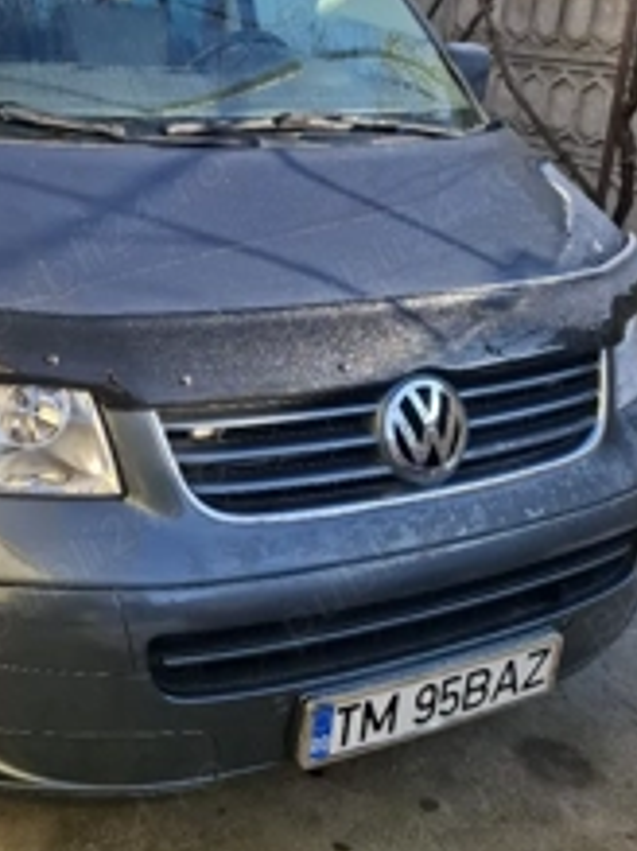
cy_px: 291
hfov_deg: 33.8
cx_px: 179
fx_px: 1032
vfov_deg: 44.2
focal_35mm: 42
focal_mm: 5.54
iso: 50
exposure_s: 1/714
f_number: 1.8
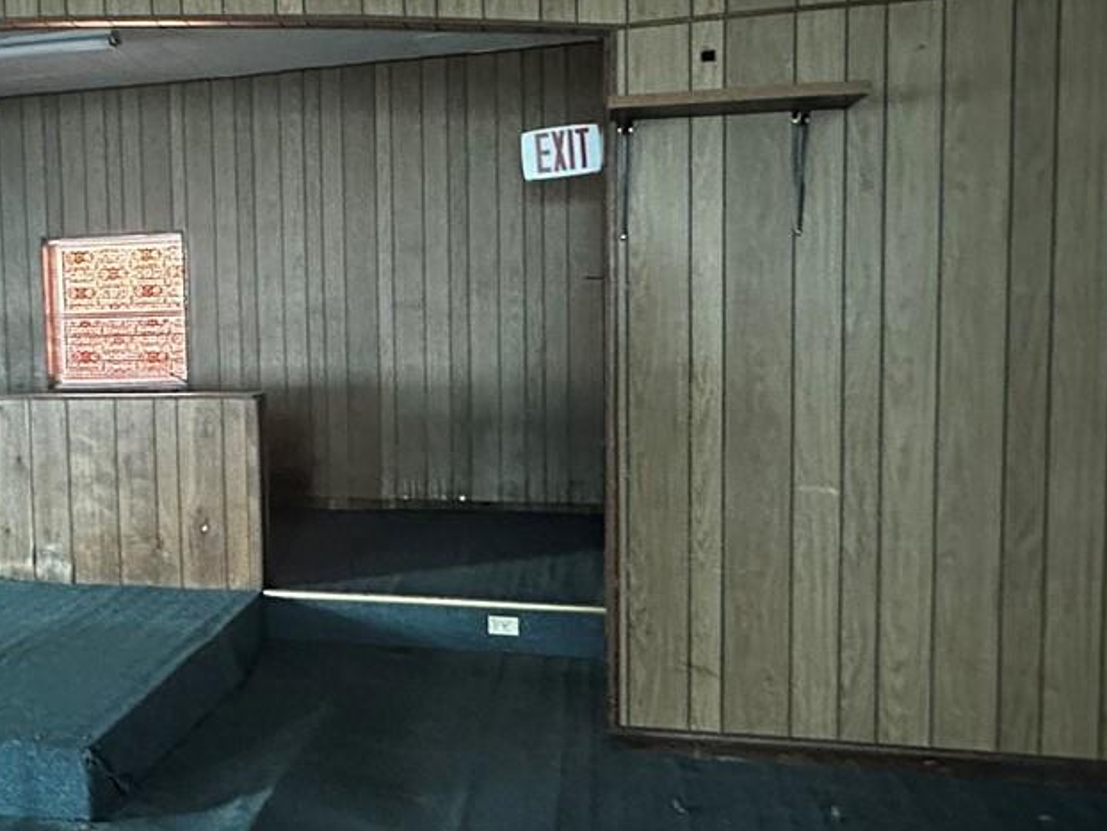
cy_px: 395
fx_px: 1152
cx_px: 262
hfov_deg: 49.1
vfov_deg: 39.7
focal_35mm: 36
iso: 1600
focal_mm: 2.22
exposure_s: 1/33
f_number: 2.2
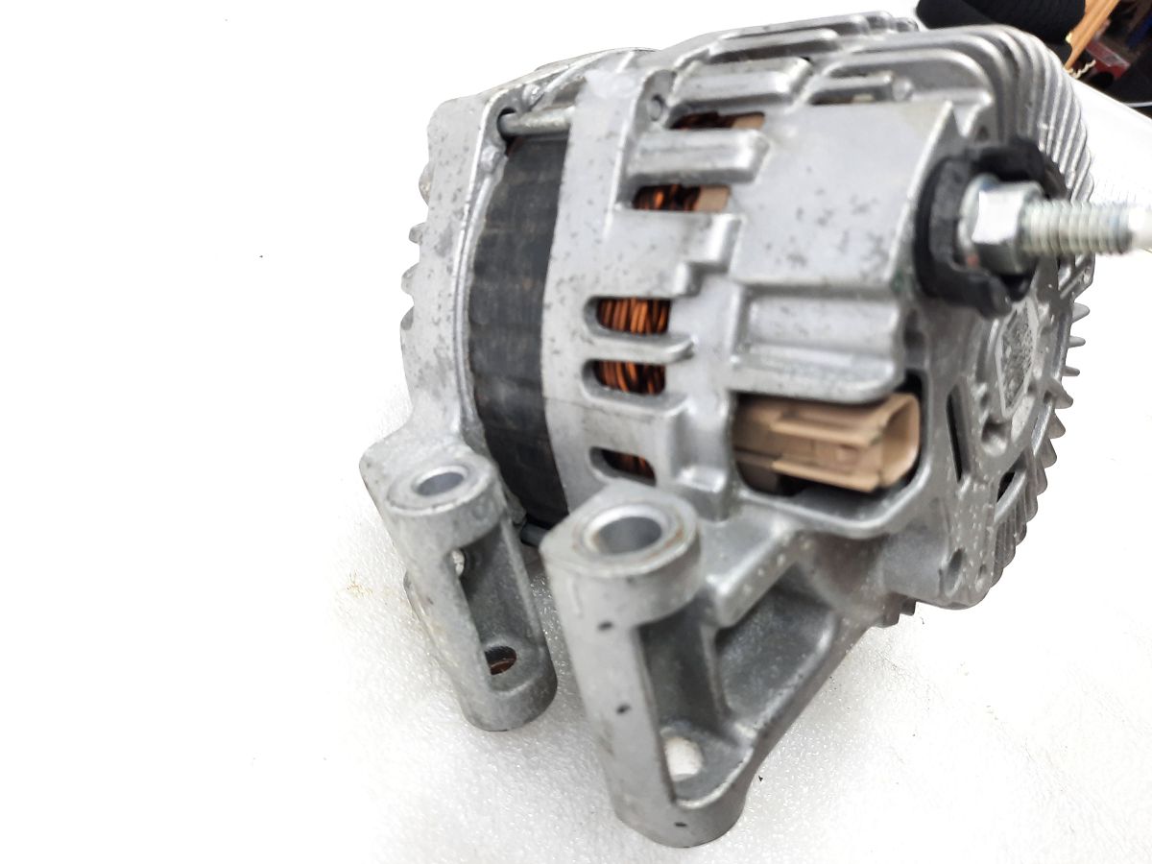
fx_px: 832
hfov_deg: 69.4
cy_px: 432
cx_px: 576
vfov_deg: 54.9
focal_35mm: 25
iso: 200
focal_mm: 4.6
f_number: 2
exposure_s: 1/50
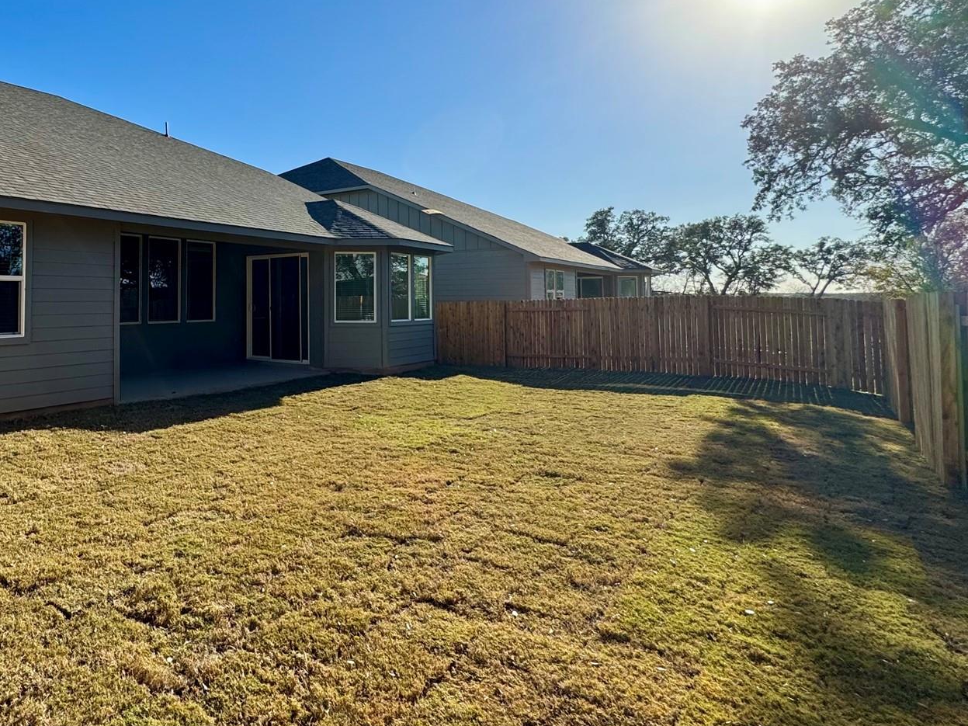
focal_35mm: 23
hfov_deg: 68.8
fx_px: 643
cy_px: 269
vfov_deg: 58.1
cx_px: 235
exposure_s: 1/1420
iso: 40
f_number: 2.2
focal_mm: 2.22
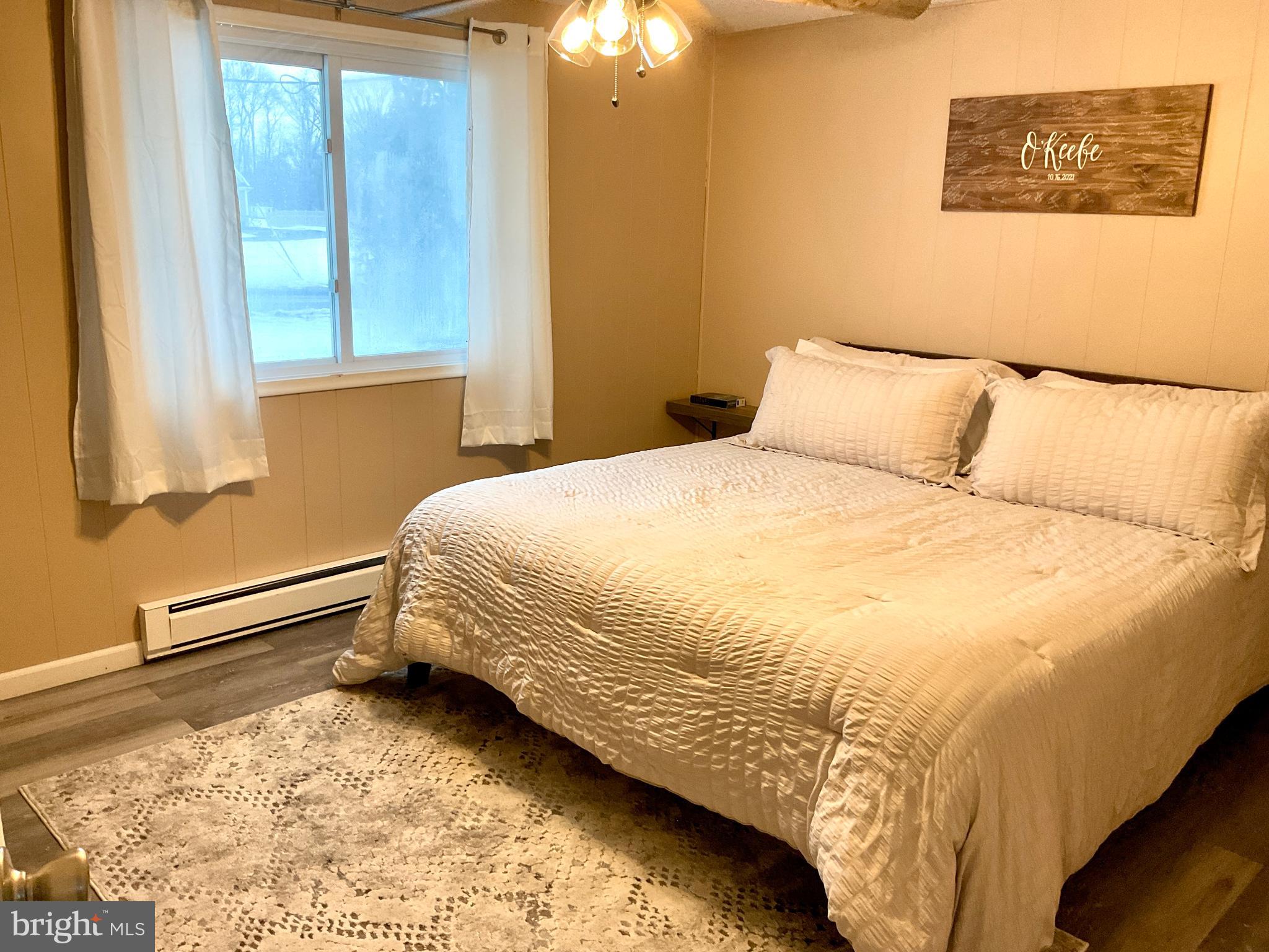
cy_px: 476
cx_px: 634
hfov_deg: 61.7
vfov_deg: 48.2
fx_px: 1063
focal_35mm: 29
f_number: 1.8
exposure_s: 1/60
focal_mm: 3
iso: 80
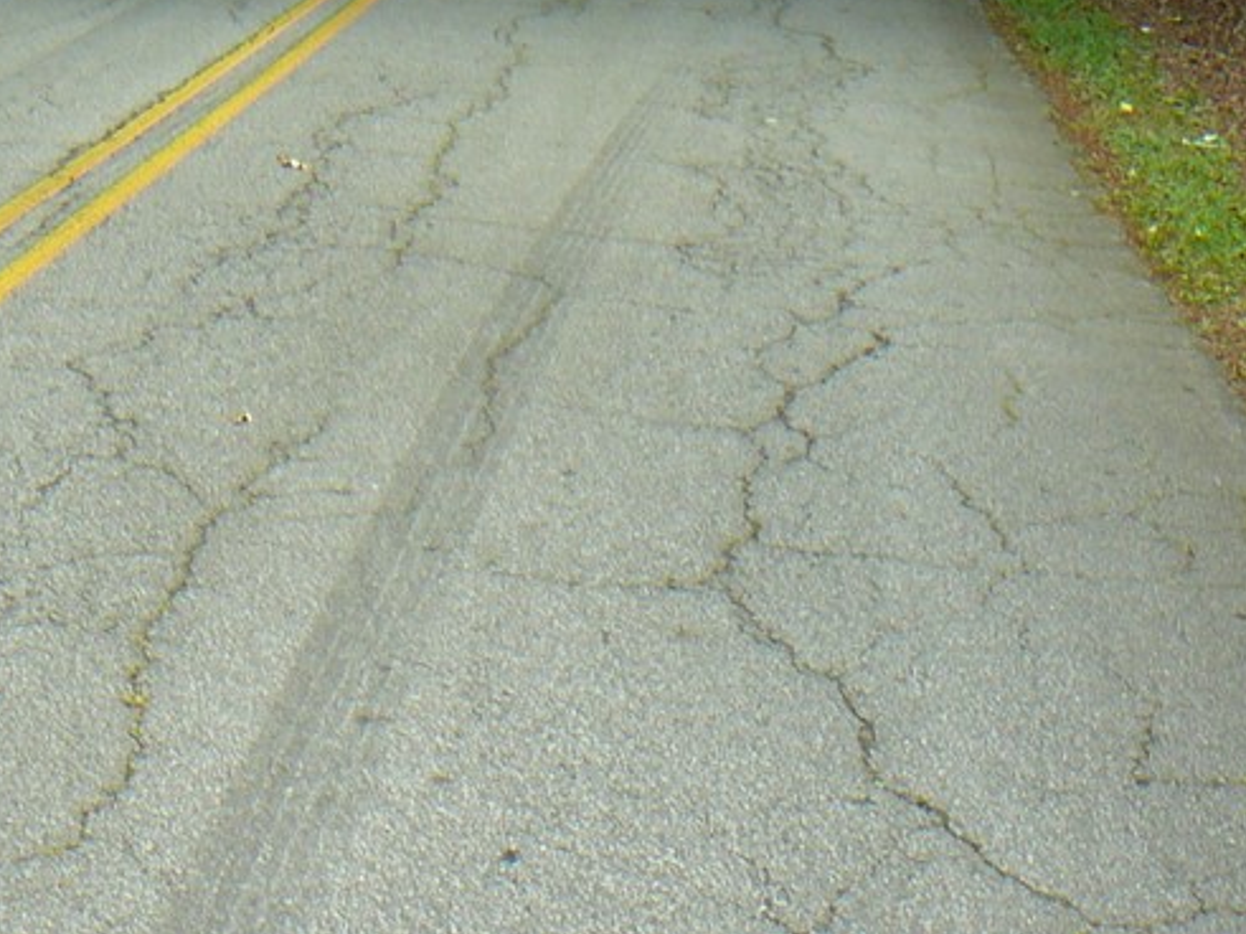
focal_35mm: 73
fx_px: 2627
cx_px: 541
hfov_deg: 26.7
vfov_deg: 20.0
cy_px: 246
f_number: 2.8
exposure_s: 1/60
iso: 100
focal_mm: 5.2
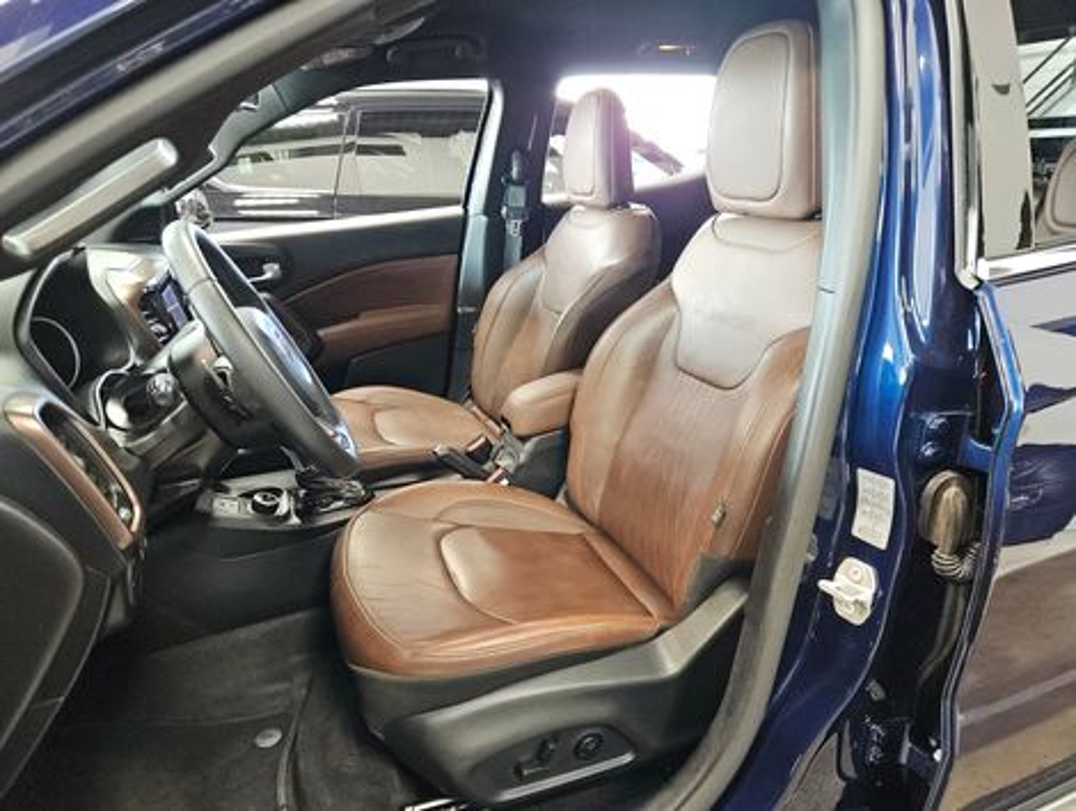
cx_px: 538
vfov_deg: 59.0
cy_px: 406
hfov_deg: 73.8
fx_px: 716
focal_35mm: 23
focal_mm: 5.4
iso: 800
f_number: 1.8
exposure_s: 1/120
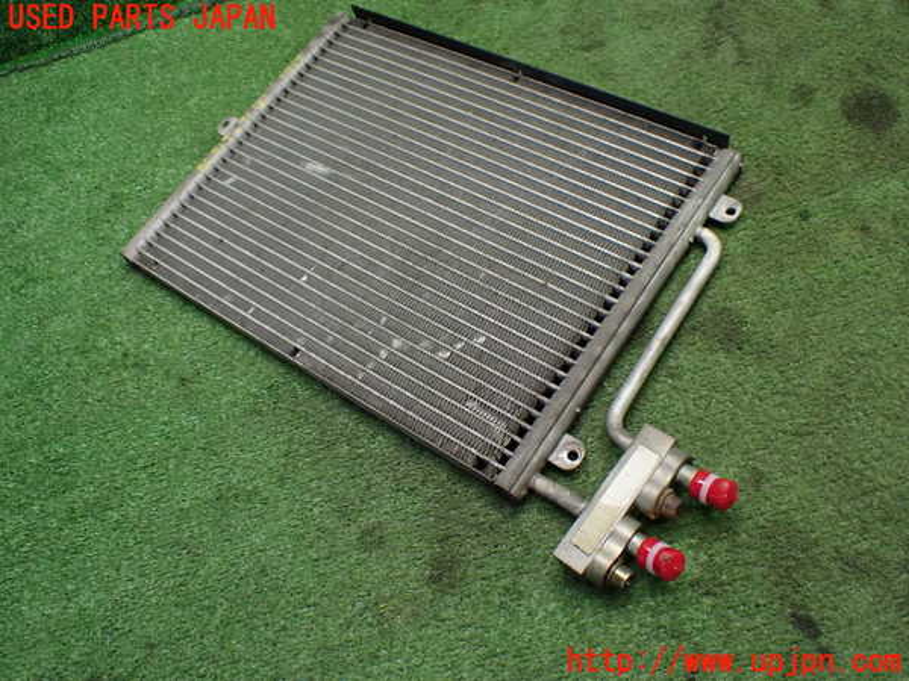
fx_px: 788
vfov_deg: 46.8
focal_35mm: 30
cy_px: 340
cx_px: 454
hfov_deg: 60.0
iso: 640
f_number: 2.3
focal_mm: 5.4
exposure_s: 1/125
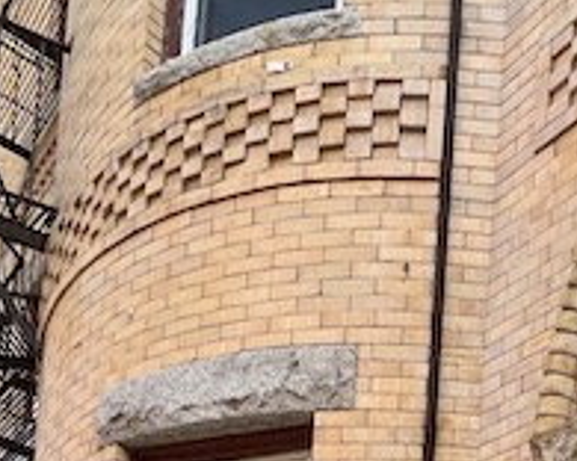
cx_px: 453
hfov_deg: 35.0
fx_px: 888
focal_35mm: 52
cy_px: 878
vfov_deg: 19.5
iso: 32
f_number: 1.8
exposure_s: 1/300
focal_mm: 1.57
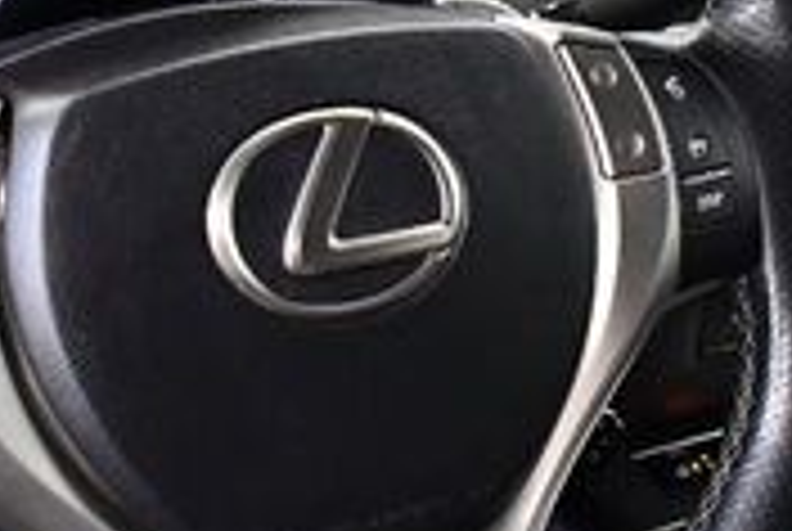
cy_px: 124
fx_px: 2887
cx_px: 378
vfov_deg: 10.5
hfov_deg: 15.6
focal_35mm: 131
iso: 3200
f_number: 3.5
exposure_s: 1/100
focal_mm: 18
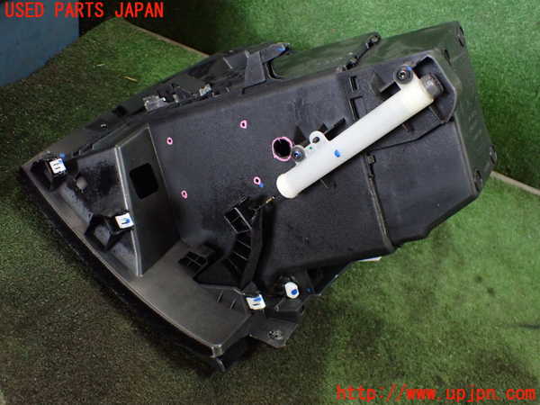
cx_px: 270
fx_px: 468
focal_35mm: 30
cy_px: 202
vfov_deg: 46.8
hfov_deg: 60.0
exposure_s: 1/125
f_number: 2.3
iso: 800
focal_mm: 5.4
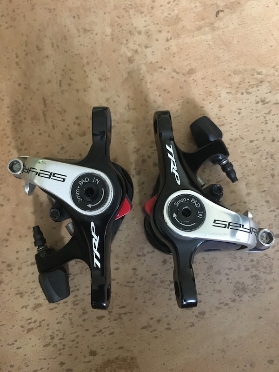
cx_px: 140
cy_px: 186
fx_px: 312
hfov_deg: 48.2
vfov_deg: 61.7
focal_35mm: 29
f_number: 2.2
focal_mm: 4.15
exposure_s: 1/15
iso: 320
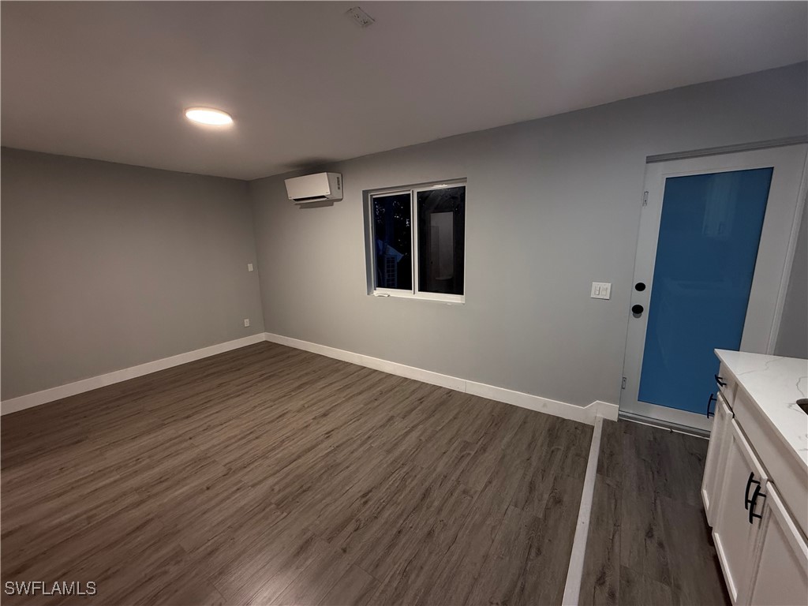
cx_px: 404
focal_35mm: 14
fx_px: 327
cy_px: 303
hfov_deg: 102.1
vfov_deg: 85.7
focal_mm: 2.22
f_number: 2.2
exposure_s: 1/60
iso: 200
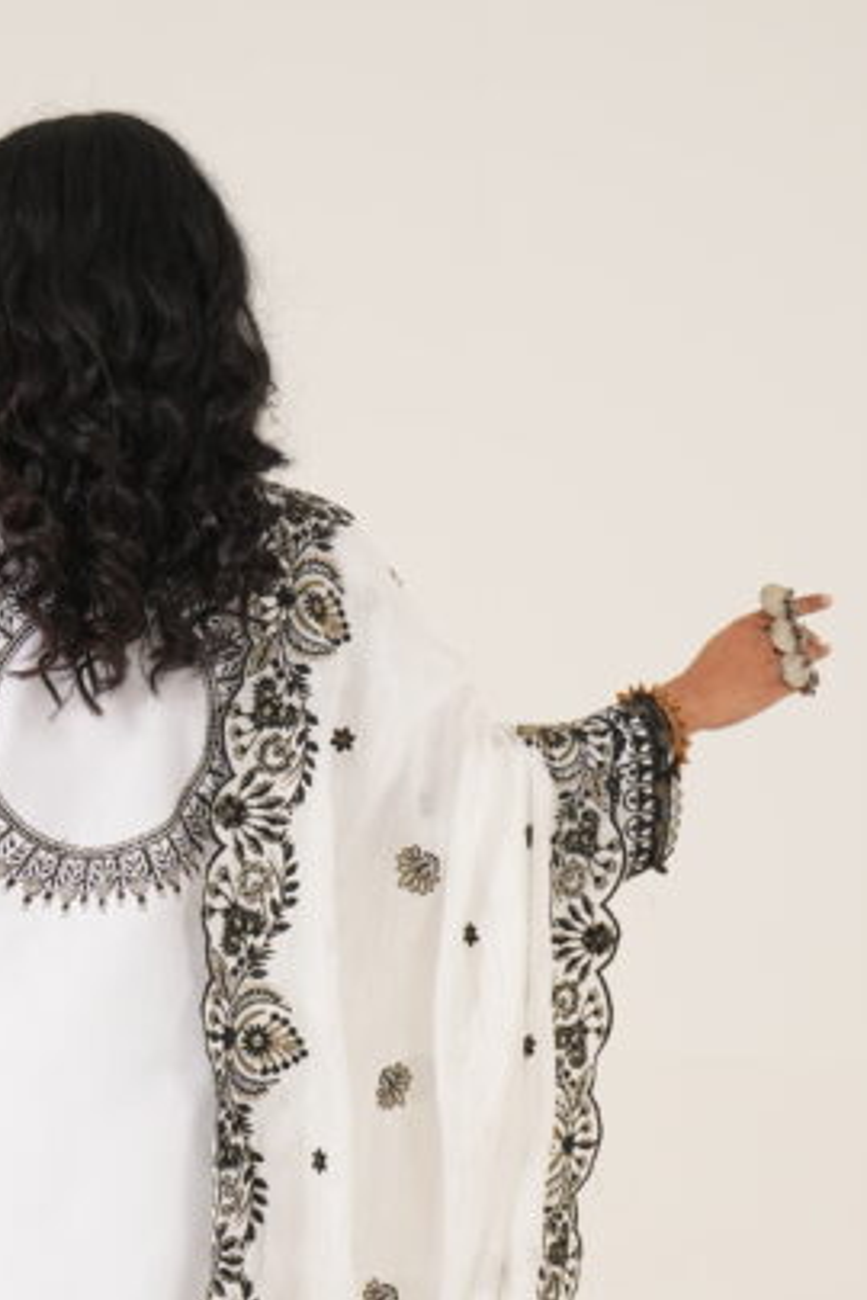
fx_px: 3107
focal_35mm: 86
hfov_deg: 15.8
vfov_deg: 23.2
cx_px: 262
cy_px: 1075
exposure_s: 1/250
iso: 200
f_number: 5
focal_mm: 34
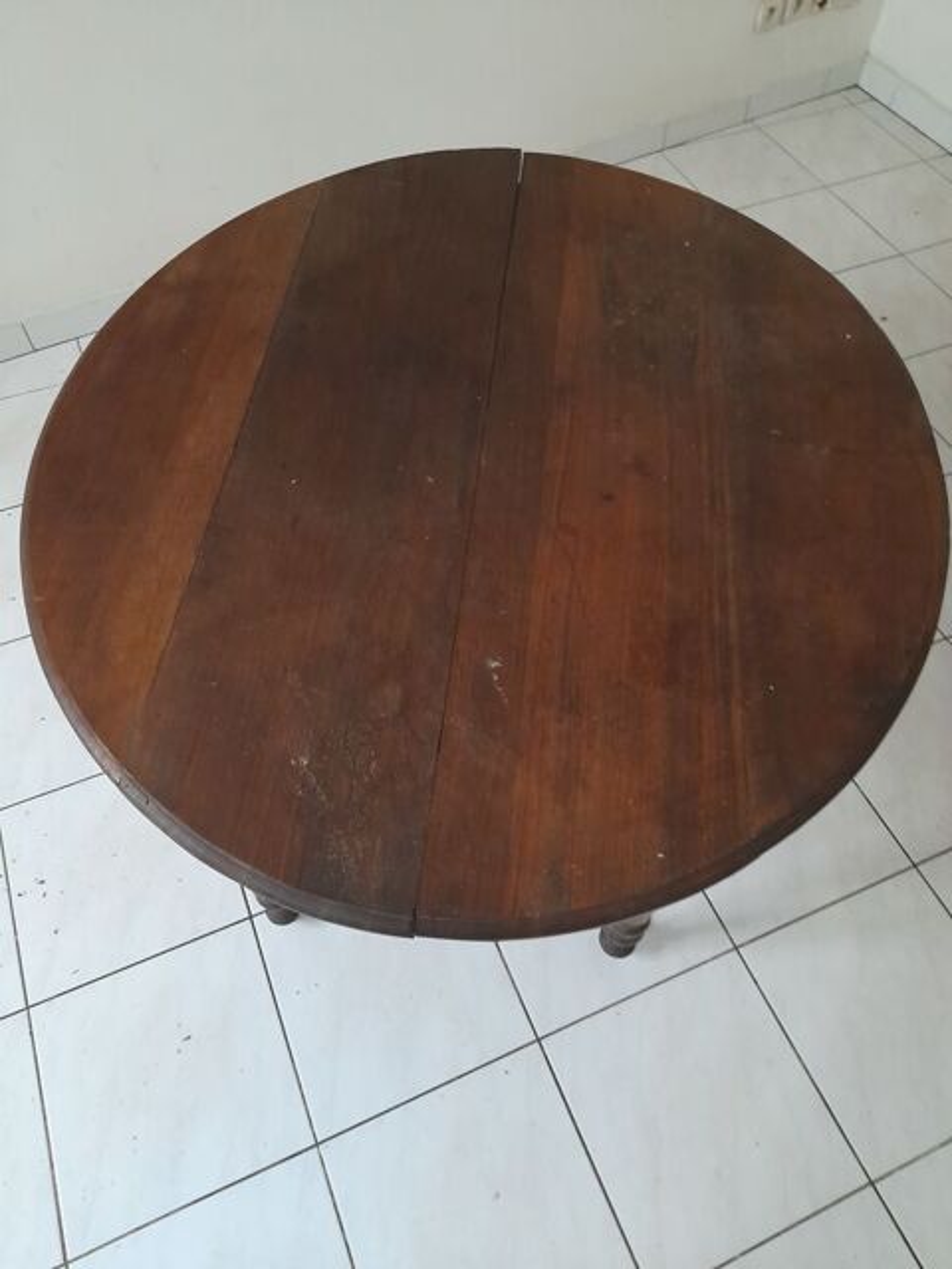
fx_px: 917
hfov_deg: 54.9
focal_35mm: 25
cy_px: 634
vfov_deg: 69.4
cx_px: 476
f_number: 2
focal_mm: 4.6
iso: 800
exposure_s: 1/20
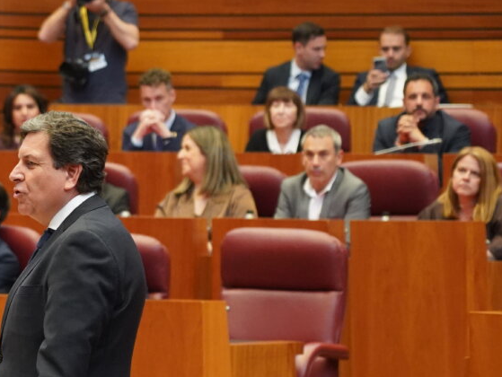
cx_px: 4
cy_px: 330
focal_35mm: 231
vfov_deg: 6.4
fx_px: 3352
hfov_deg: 8.5
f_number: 4
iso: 6400
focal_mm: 105
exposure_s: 1/320
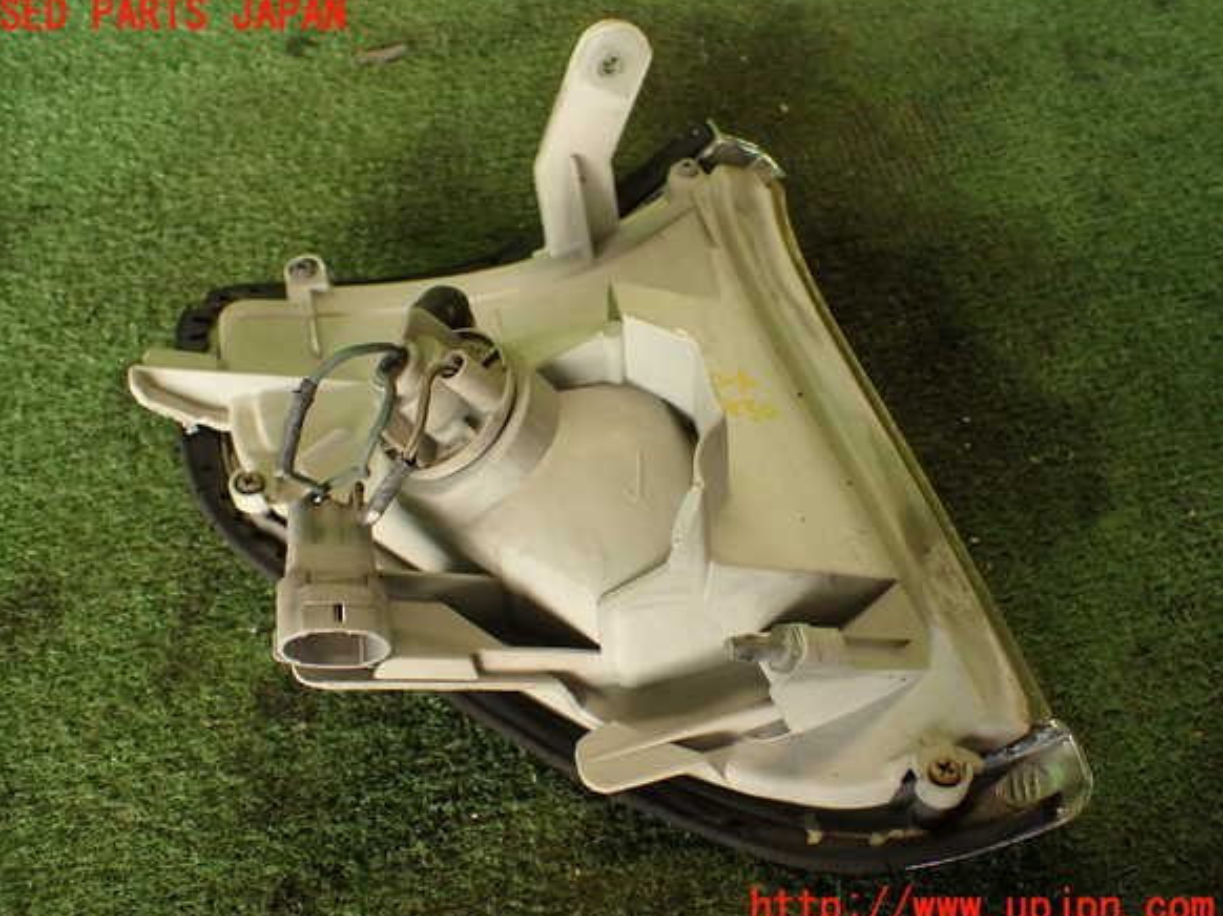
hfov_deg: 55.4
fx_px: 1165
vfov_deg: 42.9
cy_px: 462
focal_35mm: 33
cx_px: 595
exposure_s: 1/60
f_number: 2.4
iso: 200
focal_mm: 5.79
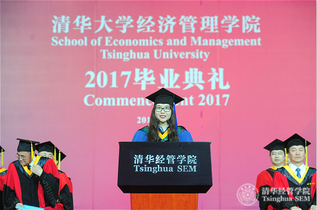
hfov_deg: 20.4
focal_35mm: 100
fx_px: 879
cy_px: 105
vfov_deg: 13.6
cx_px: 158
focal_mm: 100
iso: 2500
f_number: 6.3
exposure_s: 1/160
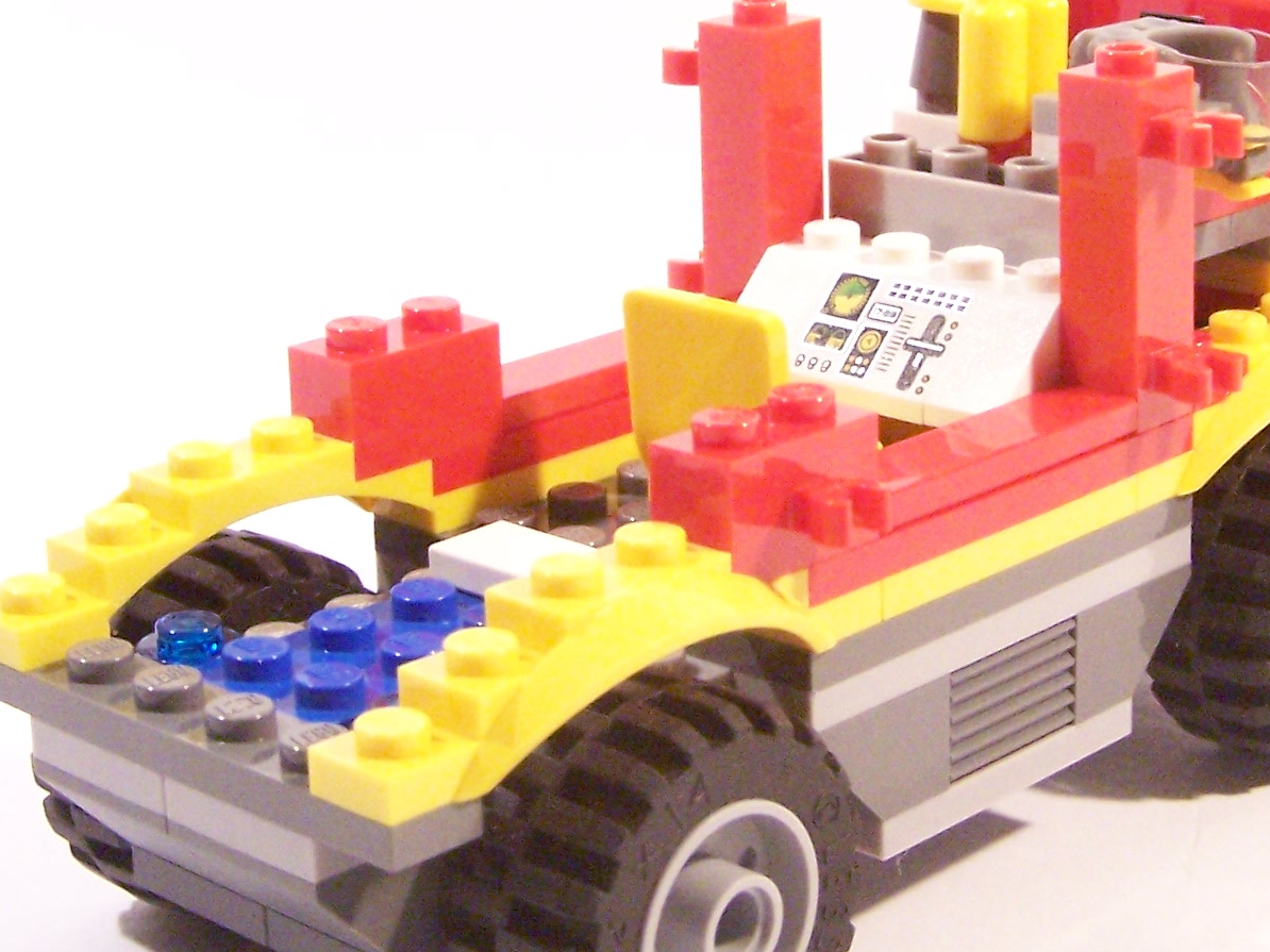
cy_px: 275
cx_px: 790
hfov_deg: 23.8
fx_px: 3008
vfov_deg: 17.9
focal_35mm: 82
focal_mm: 6.3
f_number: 3.6
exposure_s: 1/30
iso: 400
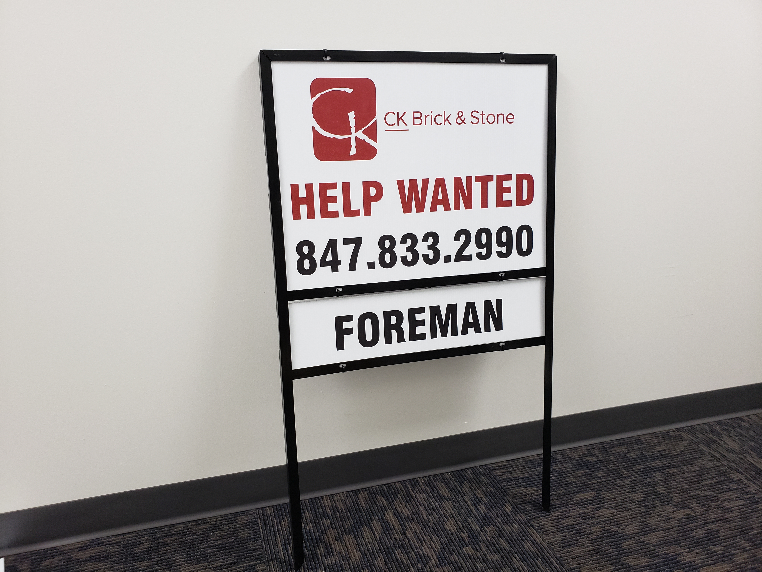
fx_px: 572
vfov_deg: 53.1
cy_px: 286
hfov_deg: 67.3
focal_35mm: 26
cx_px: 381
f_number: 2.4
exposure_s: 1/60
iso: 320
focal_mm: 4.3
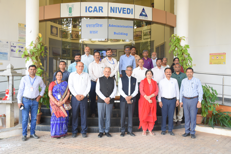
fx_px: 221
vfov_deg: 38.4
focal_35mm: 34
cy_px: 77
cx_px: 116
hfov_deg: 55.1
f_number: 5
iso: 800
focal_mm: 23
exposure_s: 1/100
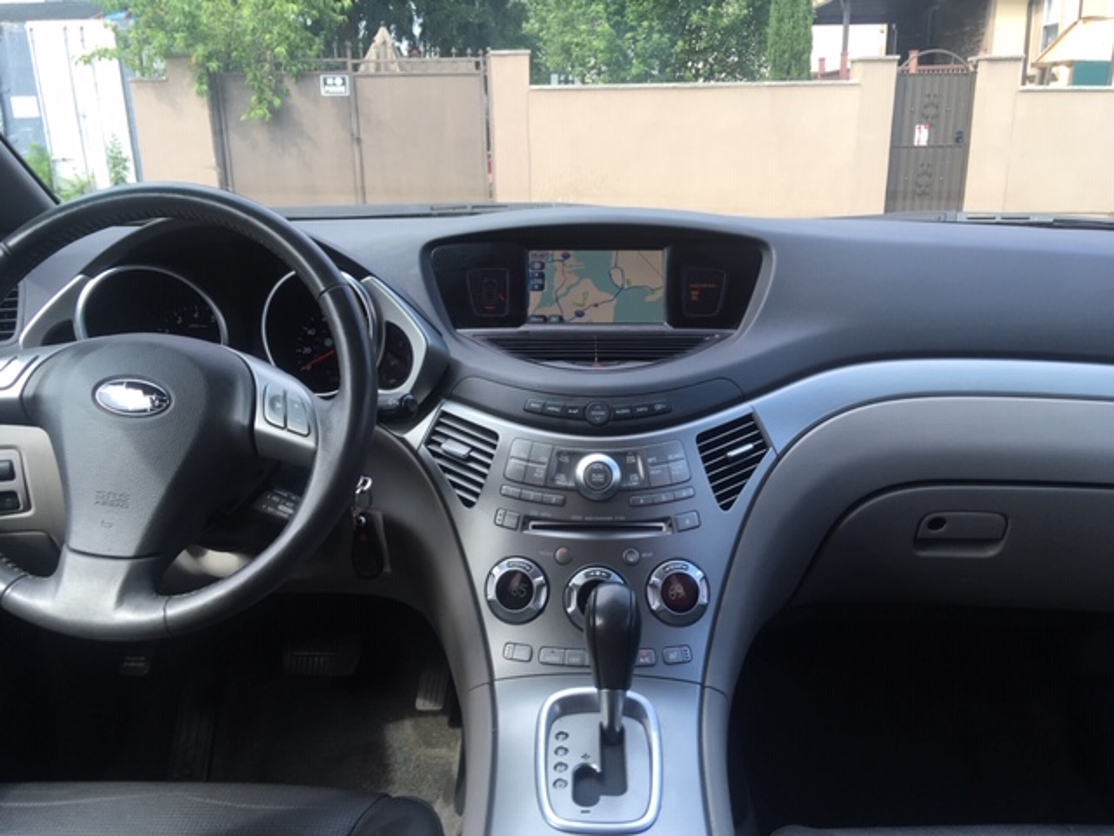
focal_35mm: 29
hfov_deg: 61.7
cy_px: 418
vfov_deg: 48.2
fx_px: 933
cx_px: 557
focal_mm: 4.15
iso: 25
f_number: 2.2
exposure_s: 1/120
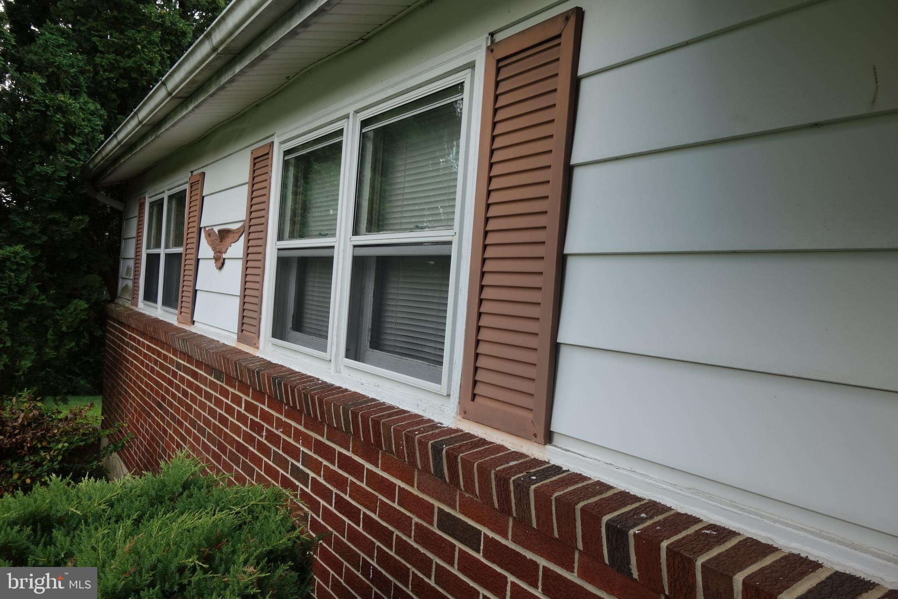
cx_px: 449
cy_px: 300
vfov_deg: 46.4
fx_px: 698
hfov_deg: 65.5
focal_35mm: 28
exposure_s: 1/100
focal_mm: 10.4
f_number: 5.6
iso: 125
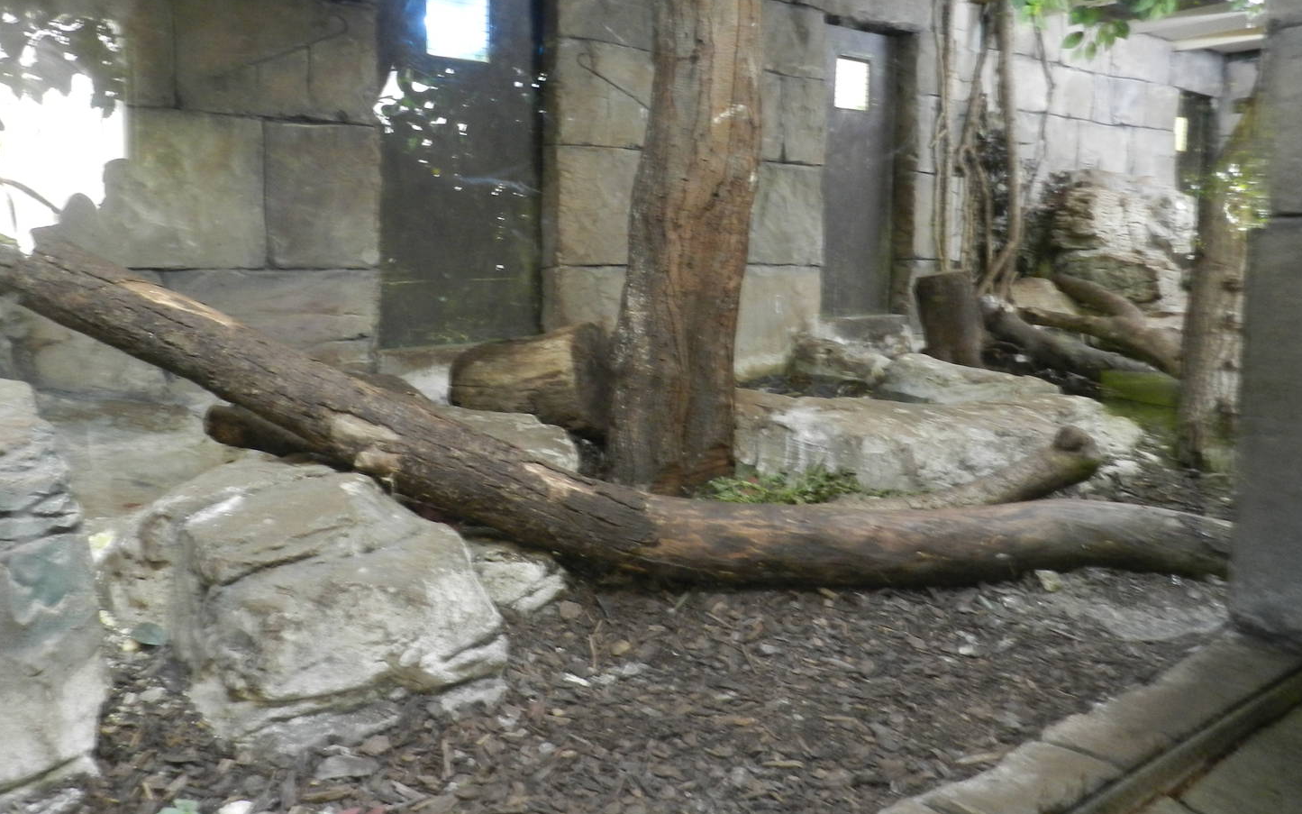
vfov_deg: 45.6
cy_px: 307
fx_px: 958
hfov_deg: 68.4
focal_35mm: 27
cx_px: 633
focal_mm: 4
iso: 400
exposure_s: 1/5
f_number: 3.4
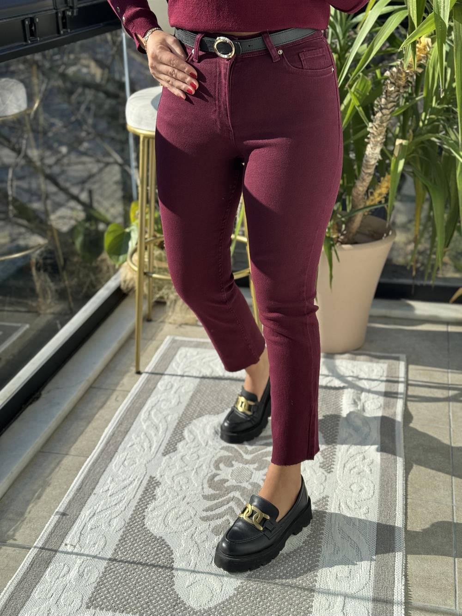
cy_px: 308
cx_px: 231
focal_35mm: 48
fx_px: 854
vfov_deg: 39.7
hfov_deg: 30.3
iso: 64
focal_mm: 6.76
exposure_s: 1/995
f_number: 1.78
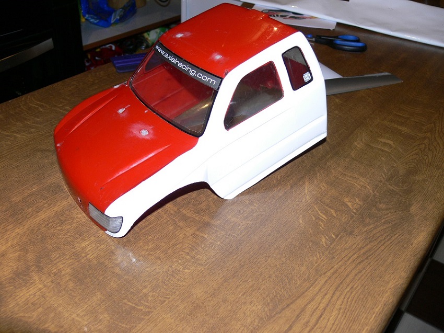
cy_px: 166
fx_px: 449
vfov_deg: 40.7
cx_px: 222
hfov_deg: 52.6
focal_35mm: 35
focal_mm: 7.4
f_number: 2.8
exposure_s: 1/30
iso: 100
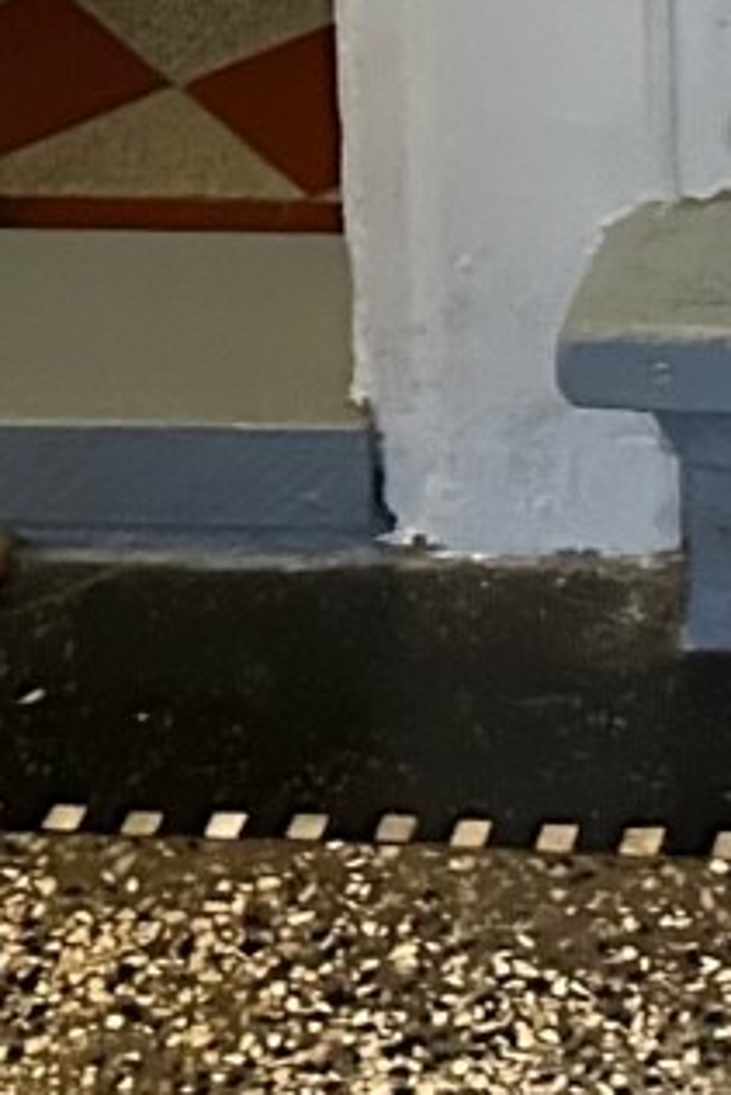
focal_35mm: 159
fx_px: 4837
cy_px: -1582
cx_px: 1549
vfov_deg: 10.8
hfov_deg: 8.2
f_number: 1.78
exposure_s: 1/33
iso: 800
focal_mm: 6.86
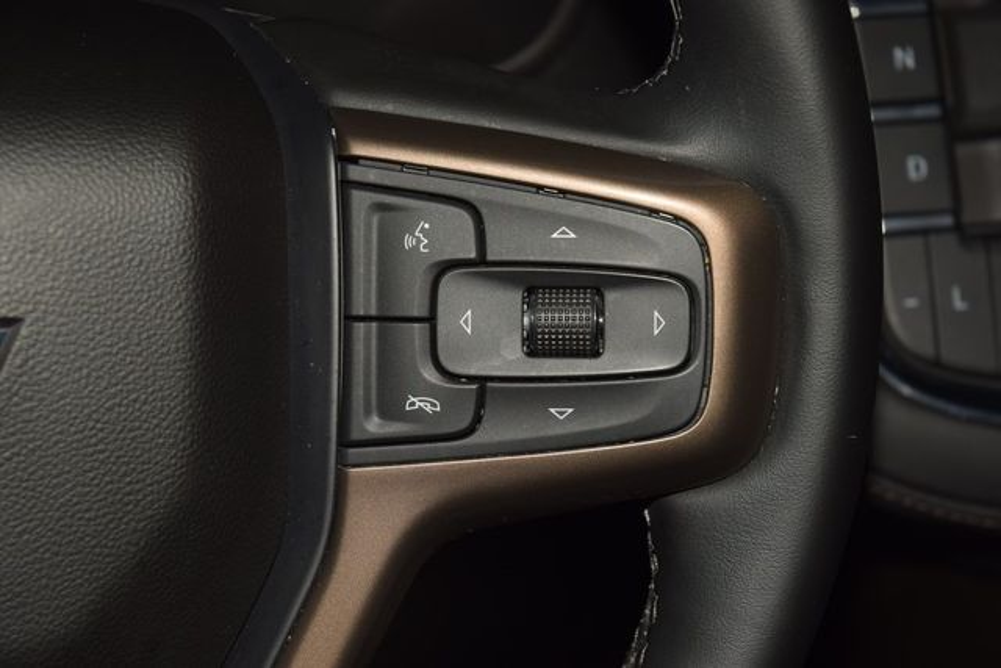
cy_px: 334
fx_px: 2920
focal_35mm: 105
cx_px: 500
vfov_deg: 13.0
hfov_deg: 19.5
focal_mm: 70
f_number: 8
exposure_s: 1/125
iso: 100
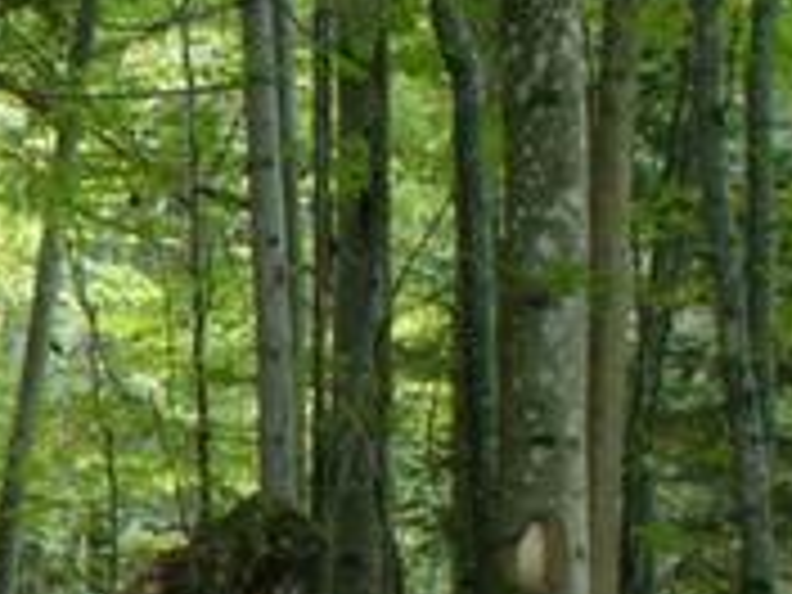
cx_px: -639
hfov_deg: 13.8
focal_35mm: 127
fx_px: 2906
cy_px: 522
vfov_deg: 11.6
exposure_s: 1/13
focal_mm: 5.86
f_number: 2.8
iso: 160
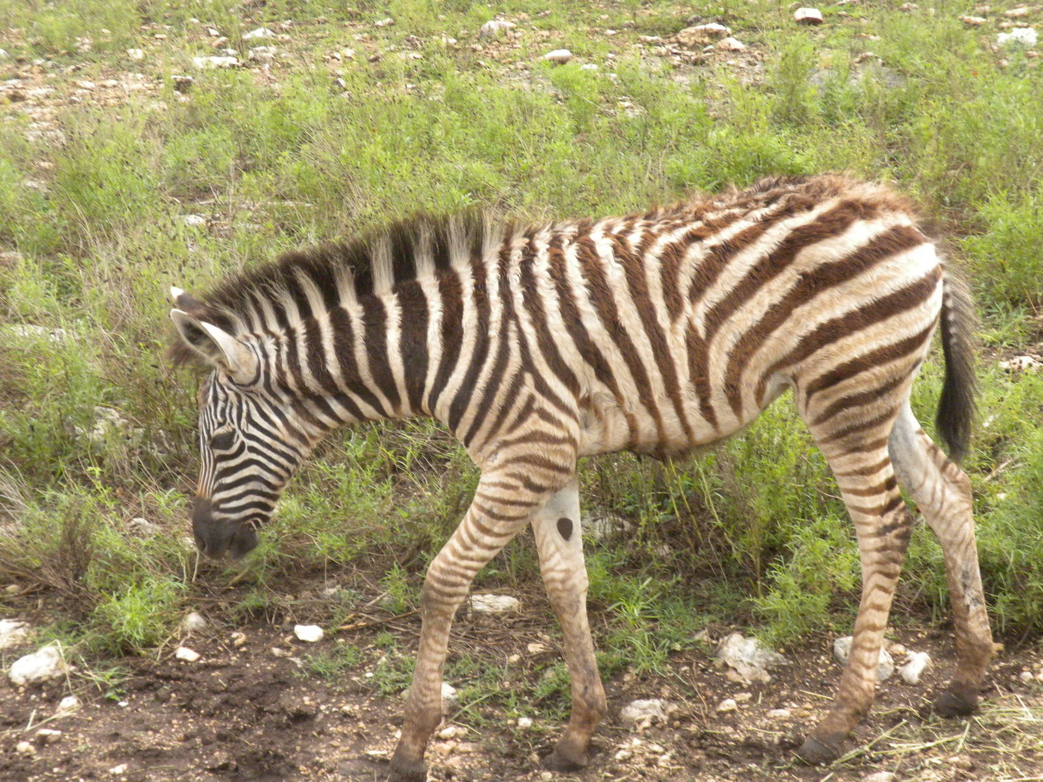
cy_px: 391
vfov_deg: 20.4
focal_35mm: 72
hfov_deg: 27.0
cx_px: 522
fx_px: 2169
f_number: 5
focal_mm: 12.7
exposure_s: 1/511
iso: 343
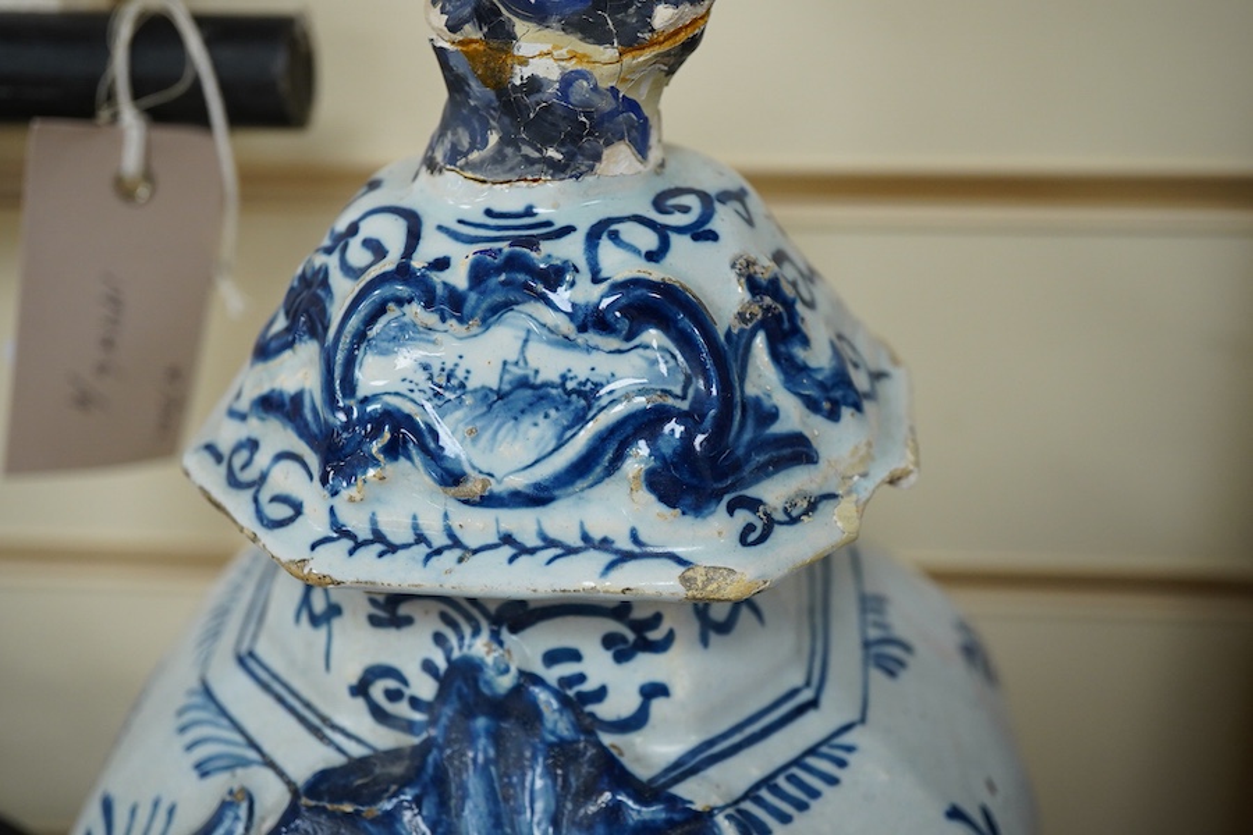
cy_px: 418
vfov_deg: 29.9
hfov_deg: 43.6
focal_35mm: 45
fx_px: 1566
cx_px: 626
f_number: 7.1
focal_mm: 30
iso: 1250
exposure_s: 1/125
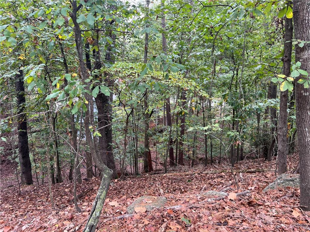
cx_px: 155
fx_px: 233
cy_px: 116
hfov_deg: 67.3
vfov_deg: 53.1
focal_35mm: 26
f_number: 1.5
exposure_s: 1/121
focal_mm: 5.7
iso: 64
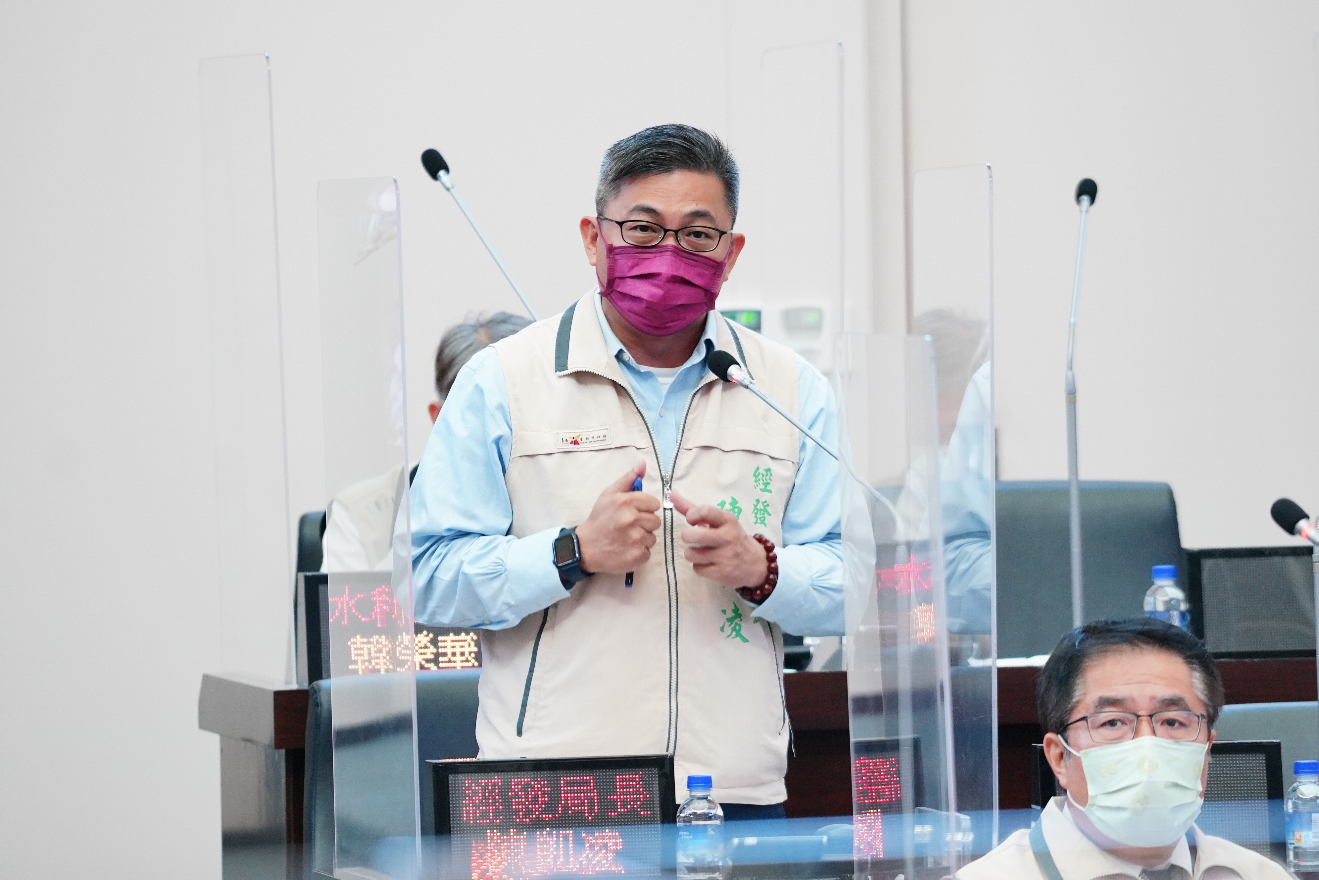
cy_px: 440
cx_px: 660
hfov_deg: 7.2
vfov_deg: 4.8
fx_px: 10551
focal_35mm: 288
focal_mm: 192
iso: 3200
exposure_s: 1/125
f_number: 4
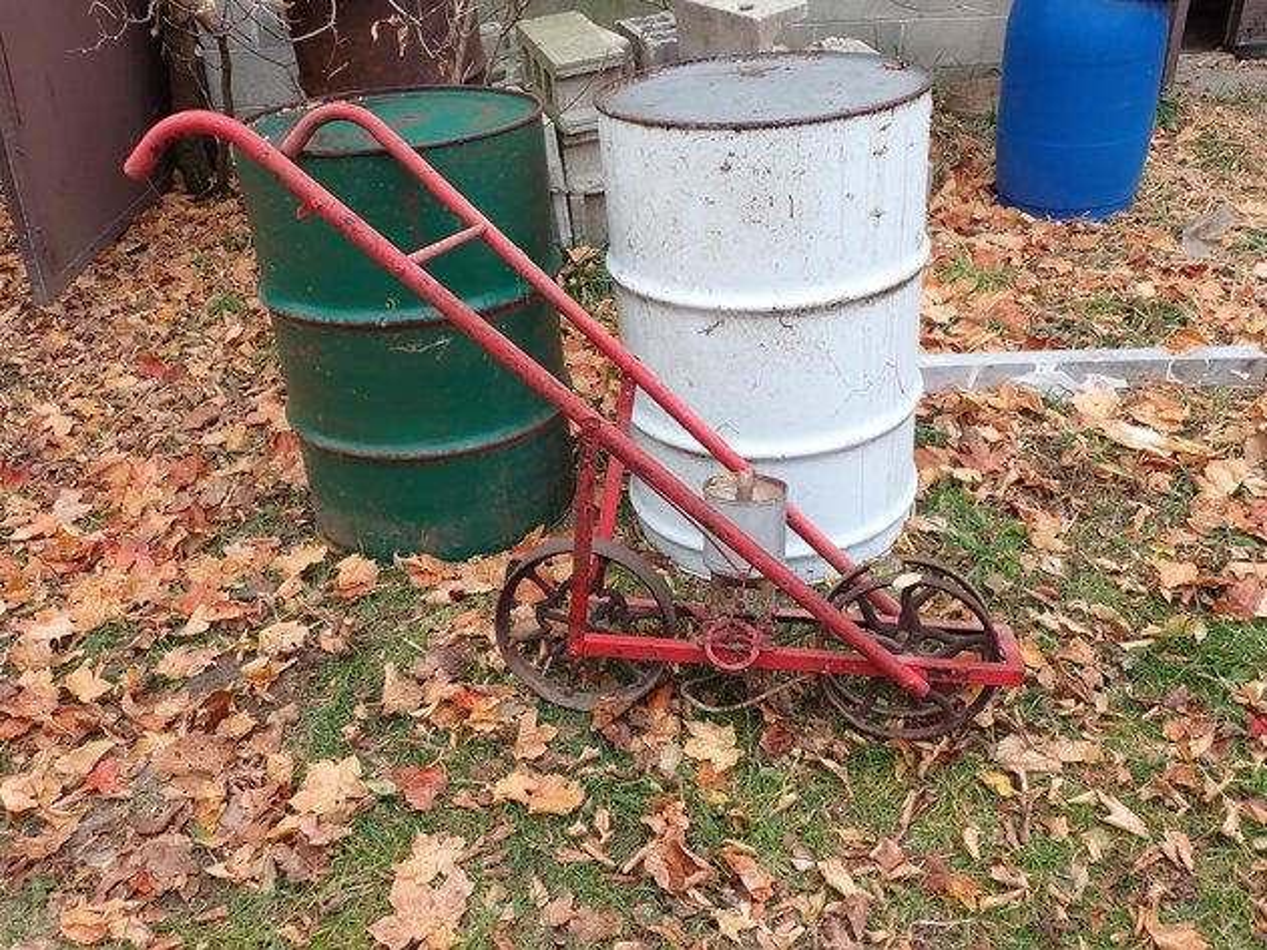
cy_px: 475
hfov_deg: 60.0
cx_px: 634
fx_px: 1098
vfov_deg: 46.8
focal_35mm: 30
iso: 100
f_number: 3.2
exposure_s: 1/100
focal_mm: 5.4
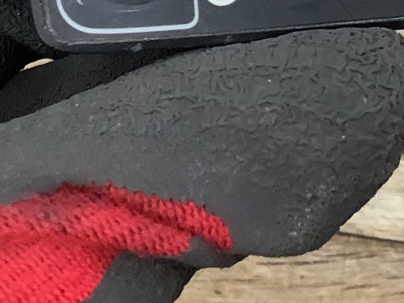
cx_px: 271
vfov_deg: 13.7
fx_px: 1179
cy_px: -160
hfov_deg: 19.4
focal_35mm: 101
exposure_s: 1/50
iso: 125
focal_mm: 3.3
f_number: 2.4
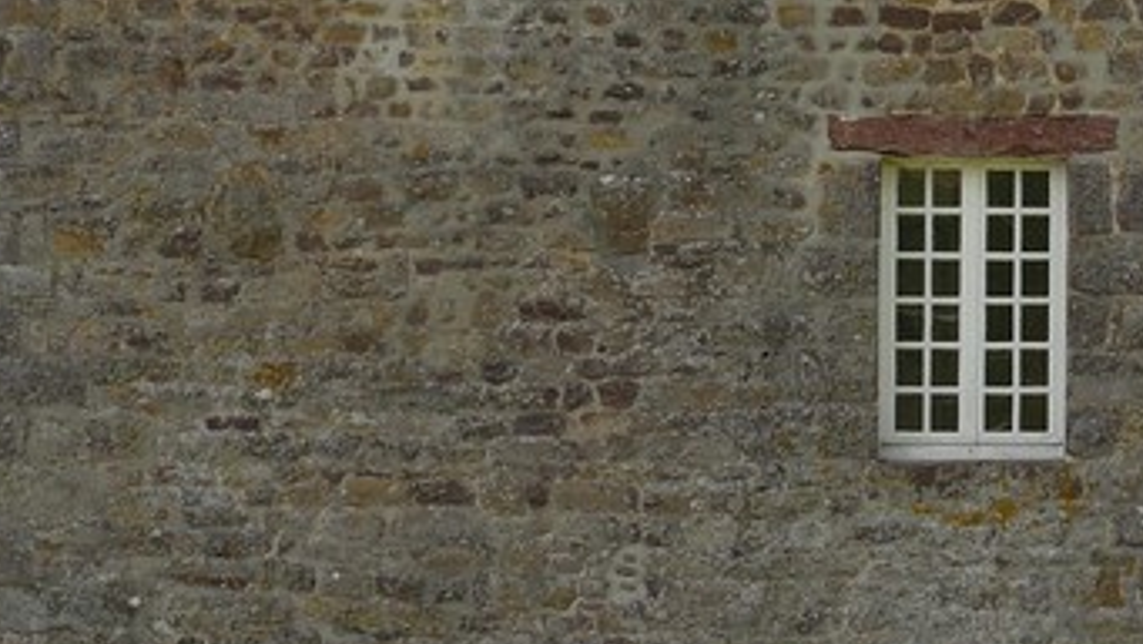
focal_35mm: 478
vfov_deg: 2.5
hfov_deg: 4.4
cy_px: -47
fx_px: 14504
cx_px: 2467
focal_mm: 65
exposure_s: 1/160
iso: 100
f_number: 7.1
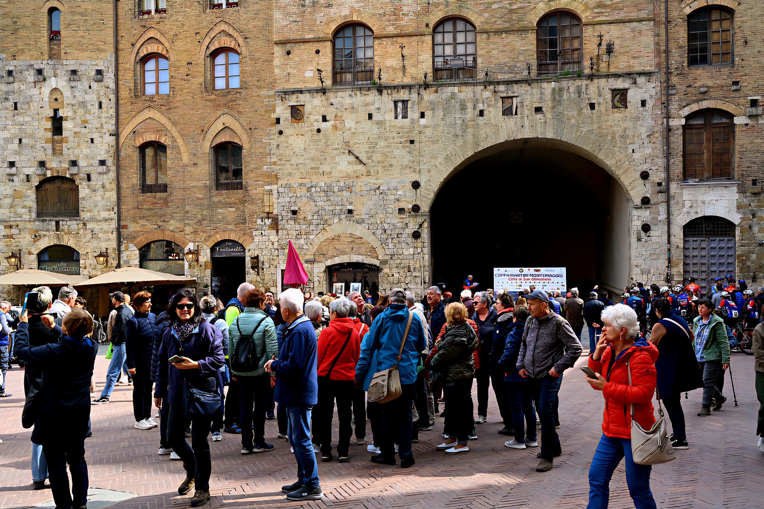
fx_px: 743
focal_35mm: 35
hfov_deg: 54.4
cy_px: 254
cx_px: 382
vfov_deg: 37.9
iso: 160
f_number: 8
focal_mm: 35
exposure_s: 1/125
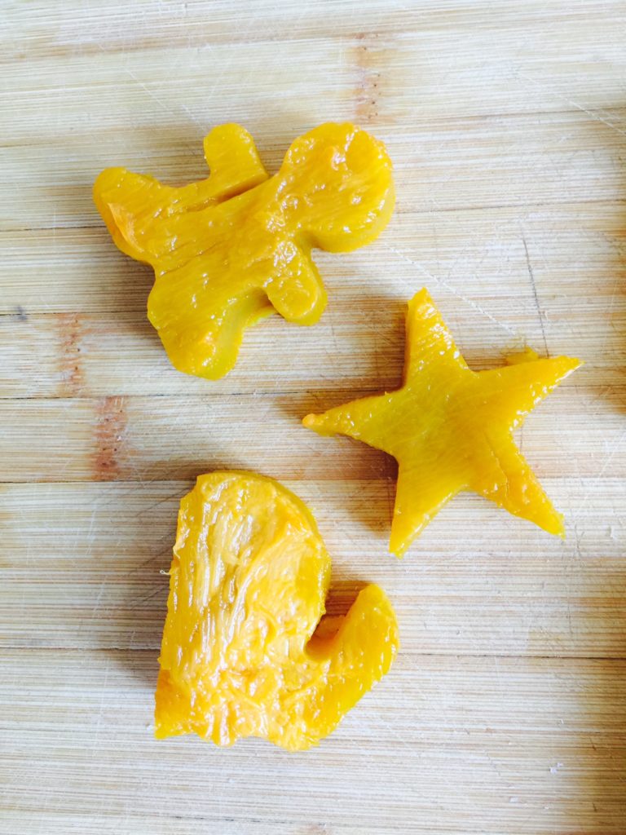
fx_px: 699
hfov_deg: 48.2
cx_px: 313
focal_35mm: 29
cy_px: 418
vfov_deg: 61.7
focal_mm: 4.15
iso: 40
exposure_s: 1/17
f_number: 2.2
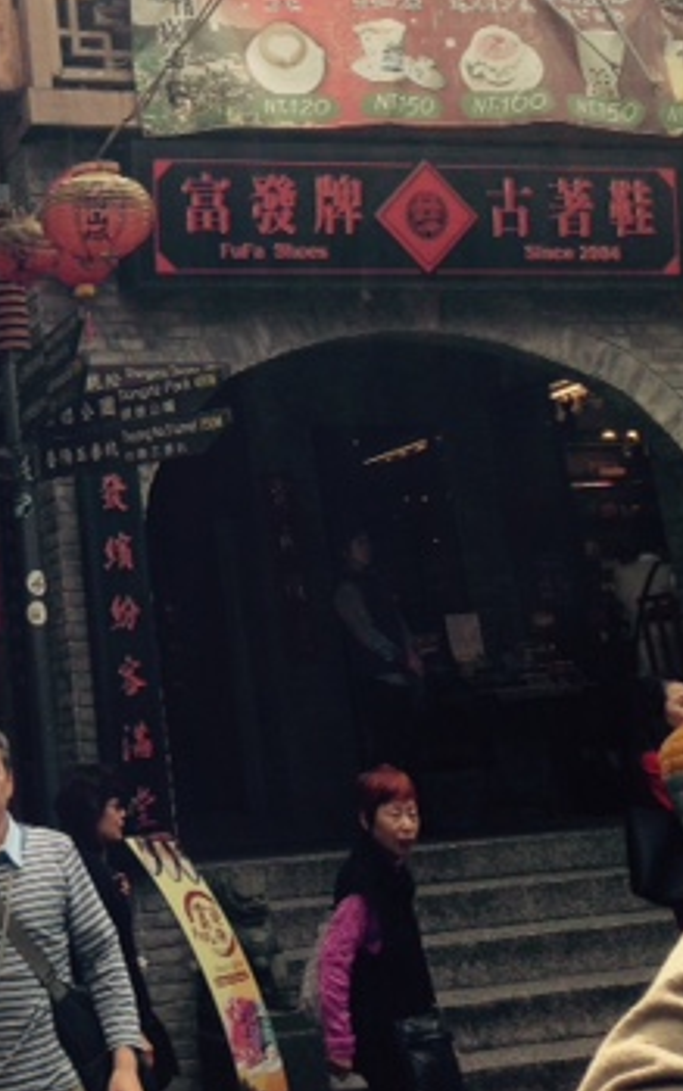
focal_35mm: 64
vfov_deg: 30.9
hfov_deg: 19.6
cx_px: -31
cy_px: 162
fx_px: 1905
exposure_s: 1/874
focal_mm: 4.12
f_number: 2.4
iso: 50
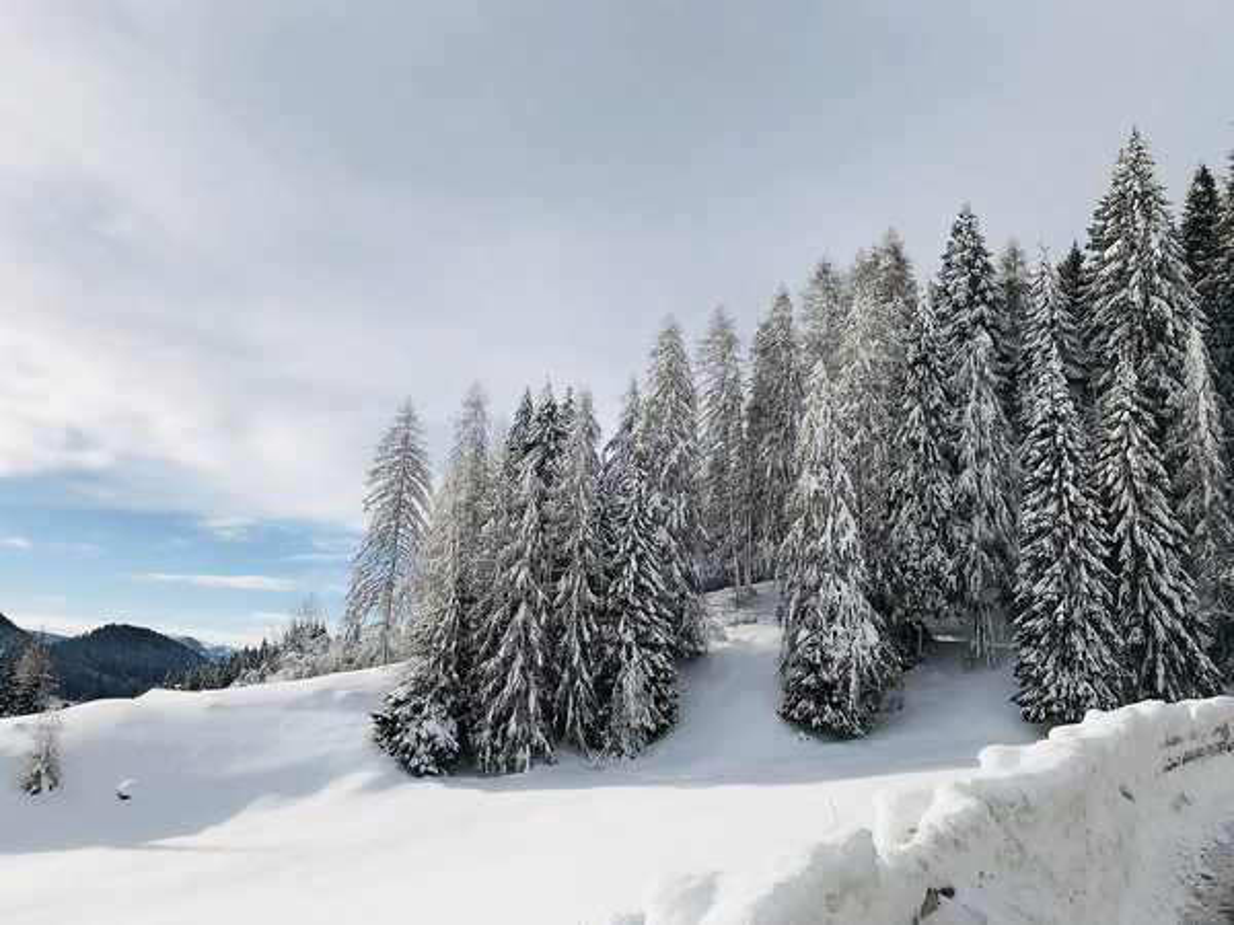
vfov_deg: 49.7
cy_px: 462
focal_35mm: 28
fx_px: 998
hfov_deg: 63.4
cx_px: 617
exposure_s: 1/4367
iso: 20
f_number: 1.8
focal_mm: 3.99
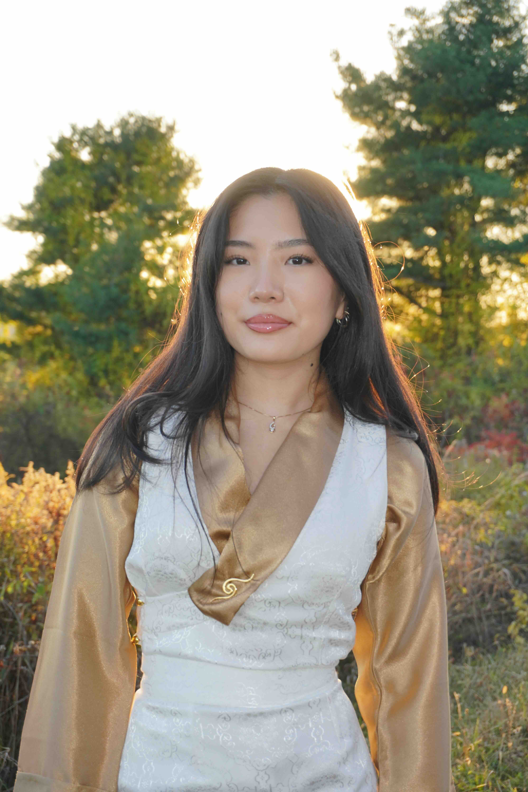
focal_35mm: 72
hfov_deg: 18.9
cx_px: 264
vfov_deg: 28.1
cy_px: 396
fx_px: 1584
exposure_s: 1/100
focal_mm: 48
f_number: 6.3
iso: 200
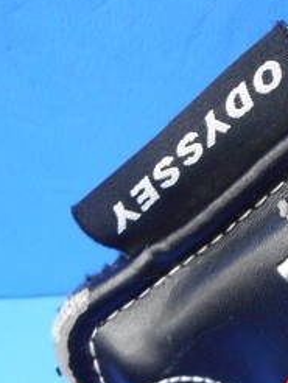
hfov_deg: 21.1
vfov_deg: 29.8
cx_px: 341
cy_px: 176
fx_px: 720
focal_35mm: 65
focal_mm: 4.5
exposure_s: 1/30
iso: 320
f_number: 3.7
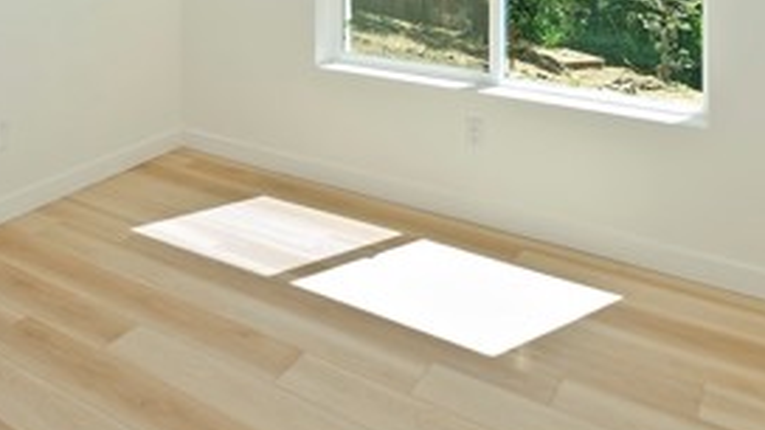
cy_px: -100
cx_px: 208
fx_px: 751
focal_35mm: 37
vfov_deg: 27.7
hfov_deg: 52.1
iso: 100
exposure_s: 1/30
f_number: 8
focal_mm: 10
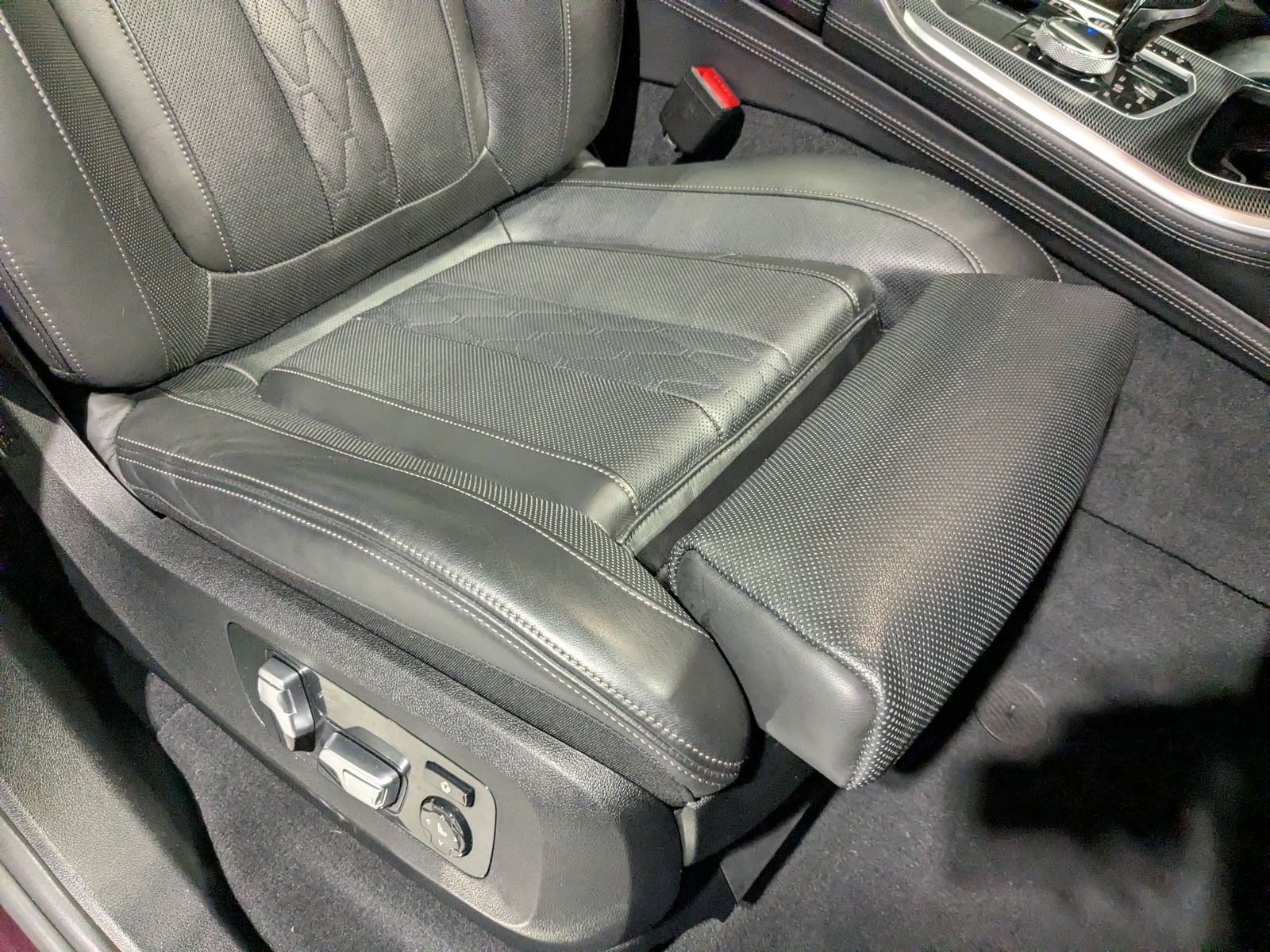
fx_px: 991
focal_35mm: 27
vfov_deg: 51.4
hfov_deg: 65.3
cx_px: 635
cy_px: 476
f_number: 1.73
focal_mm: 4.38
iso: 1204
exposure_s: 1/120
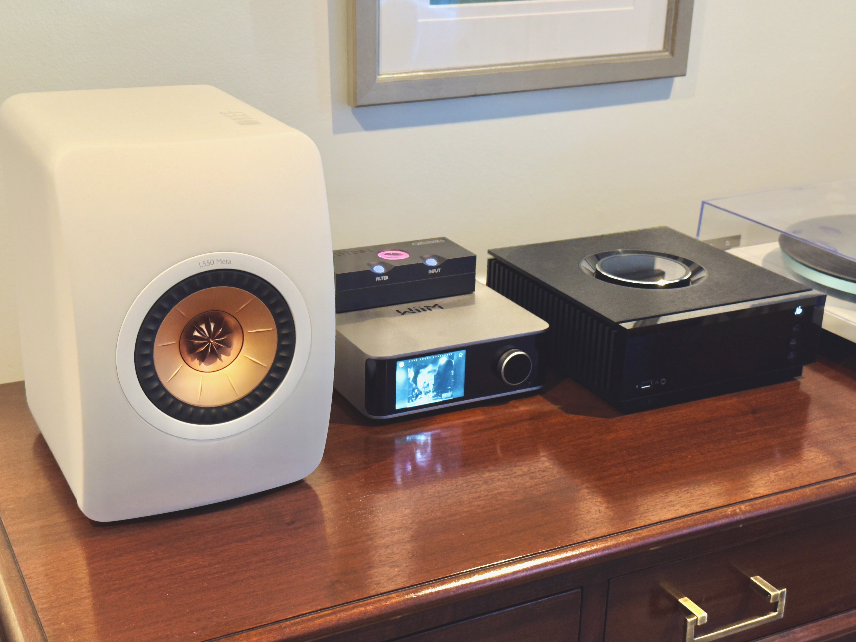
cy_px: 326
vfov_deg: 29.7
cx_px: 437
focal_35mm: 49
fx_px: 1212
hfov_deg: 38.9
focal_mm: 6.76
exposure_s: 1/60
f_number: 1.78
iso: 250
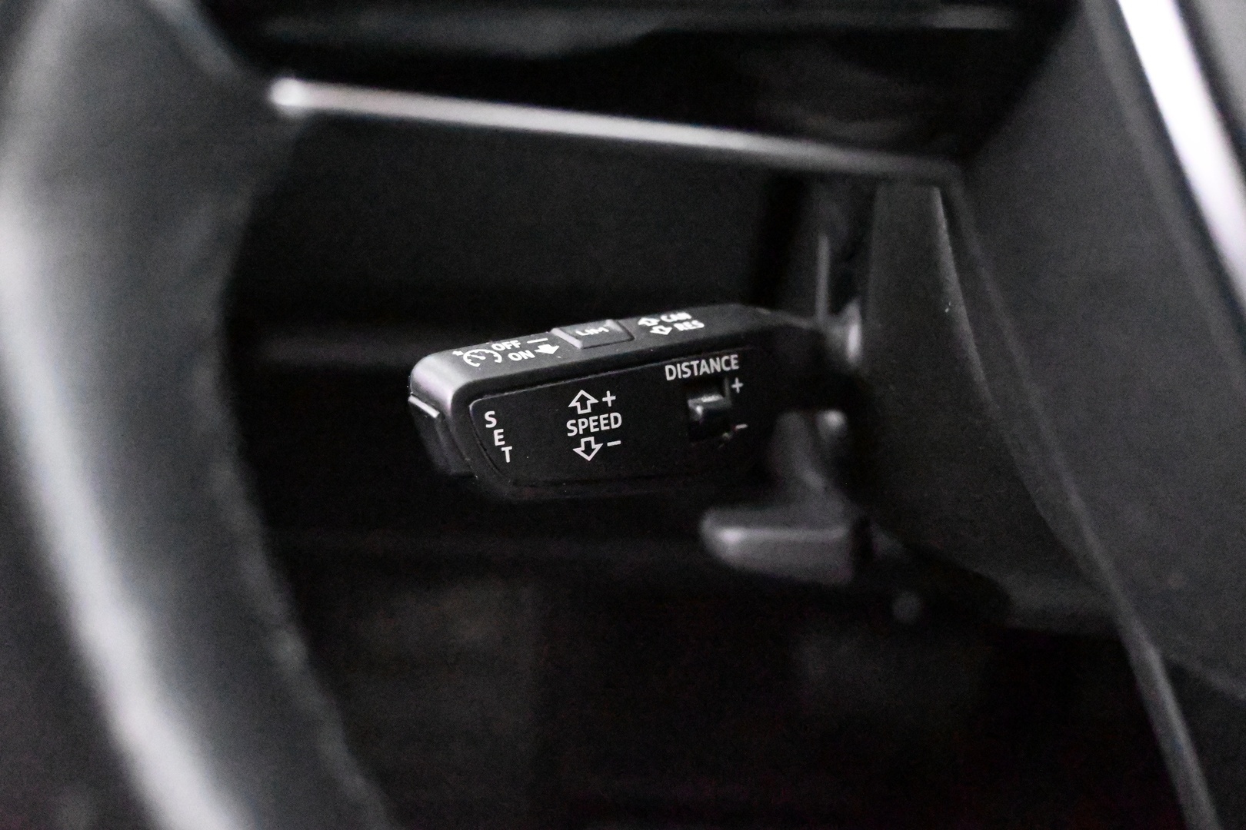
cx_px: 623
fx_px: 1298
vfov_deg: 35.5
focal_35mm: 38
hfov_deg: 51.3
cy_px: 415
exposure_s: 1/30
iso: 51200
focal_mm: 25
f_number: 4.2
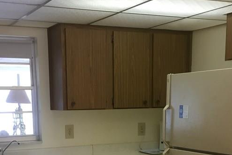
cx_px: 105
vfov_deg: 19.5
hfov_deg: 30.1
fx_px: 432
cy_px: 171
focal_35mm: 67
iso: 50
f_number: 2.4
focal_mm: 3.3
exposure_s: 1/30
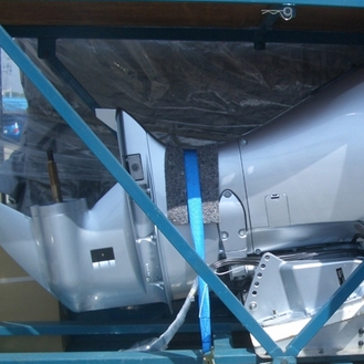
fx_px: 666
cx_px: 288
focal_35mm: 56
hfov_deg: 29.9
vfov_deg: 30.5
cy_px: 212
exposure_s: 1/400
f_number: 4.3
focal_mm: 5.8
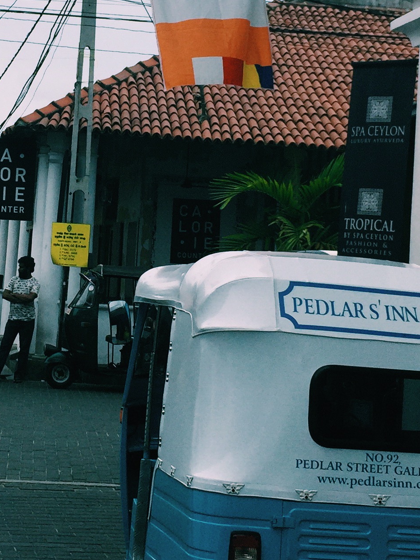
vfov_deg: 25.8
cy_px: 163
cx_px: 92
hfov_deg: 19.5
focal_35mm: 75
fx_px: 1213
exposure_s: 1/3049
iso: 32
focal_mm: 4.15
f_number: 2.2
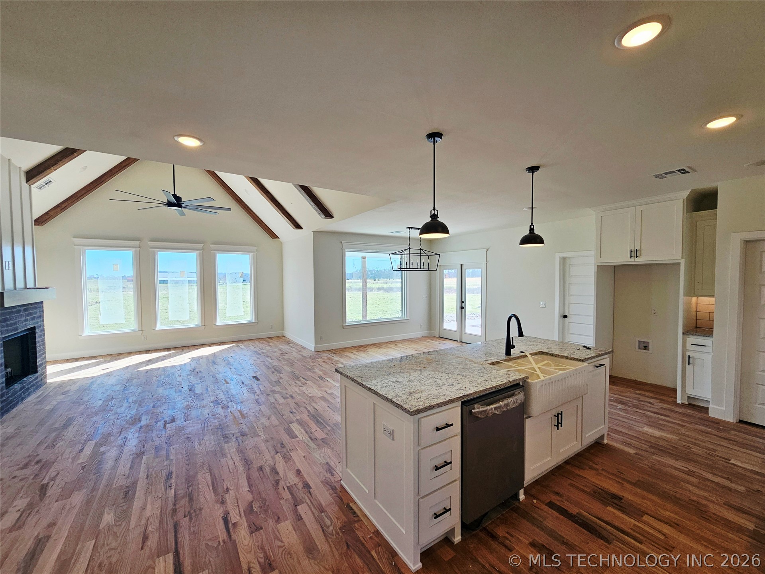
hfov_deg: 106.2
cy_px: 287
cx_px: 382
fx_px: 287
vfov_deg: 89.9
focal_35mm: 13
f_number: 2.2
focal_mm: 2.2
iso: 50
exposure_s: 1/270
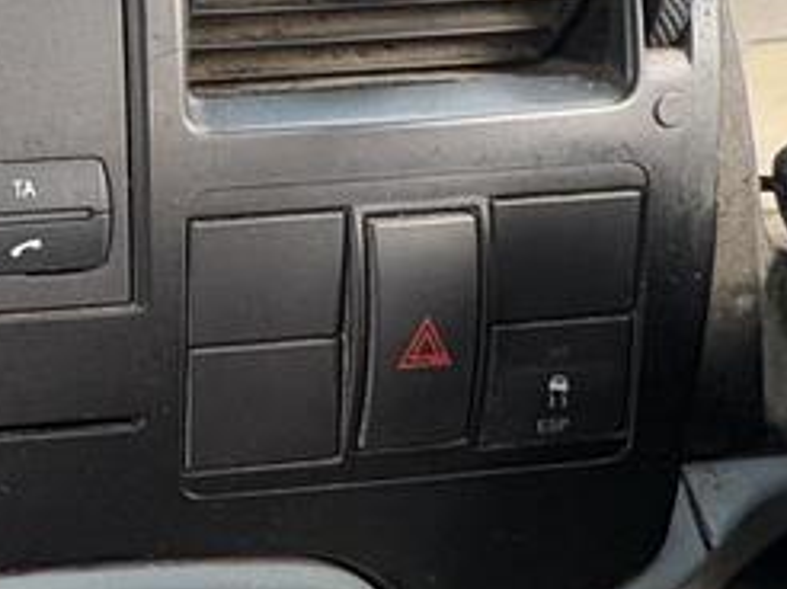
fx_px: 1158
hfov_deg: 27.5
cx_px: -358
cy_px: 166
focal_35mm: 51
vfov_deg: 28.2
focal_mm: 2.22
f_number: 2.2
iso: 125
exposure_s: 1/105
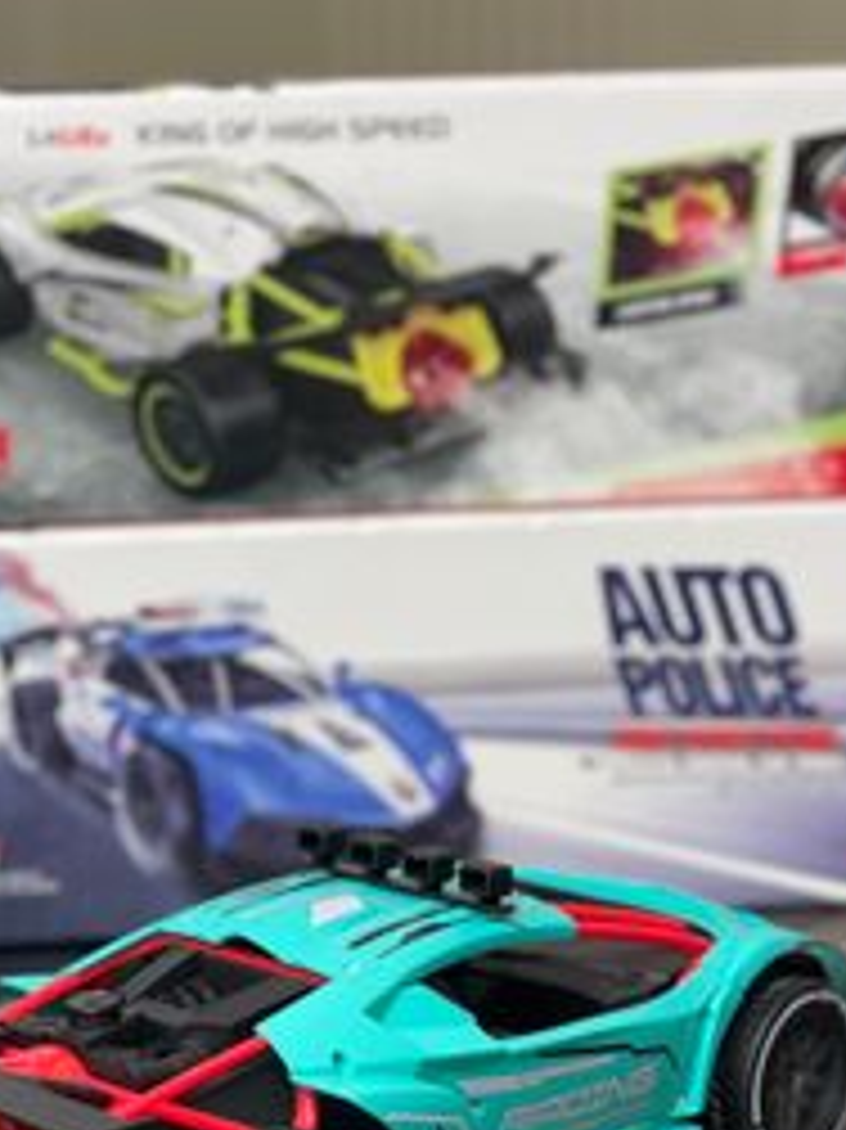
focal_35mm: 83
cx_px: 369
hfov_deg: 17.8
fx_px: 2707
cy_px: 644
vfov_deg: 23.6
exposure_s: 1/100
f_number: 2
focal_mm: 6
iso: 125
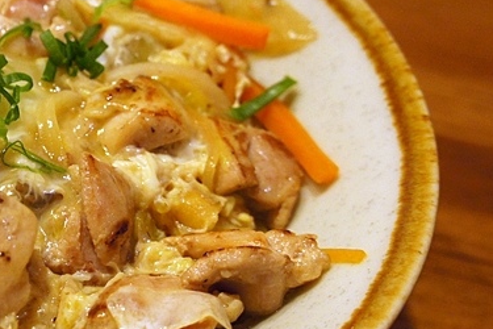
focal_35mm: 72
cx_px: 16
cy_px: 205
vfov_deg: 18.9
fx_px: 986
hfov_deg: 26.7
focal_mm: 20
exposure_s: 1/30
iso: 1600
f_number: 4.5
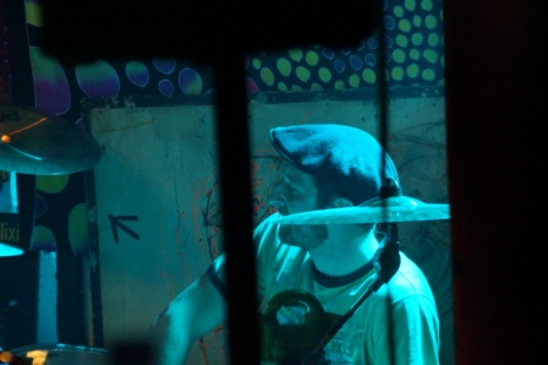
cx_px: 274
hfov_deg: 12.5
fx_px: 2510
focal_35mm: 165
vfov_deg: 8.3
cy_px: 182
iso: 3200
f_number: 5.6
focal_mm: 110
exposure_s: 1/50
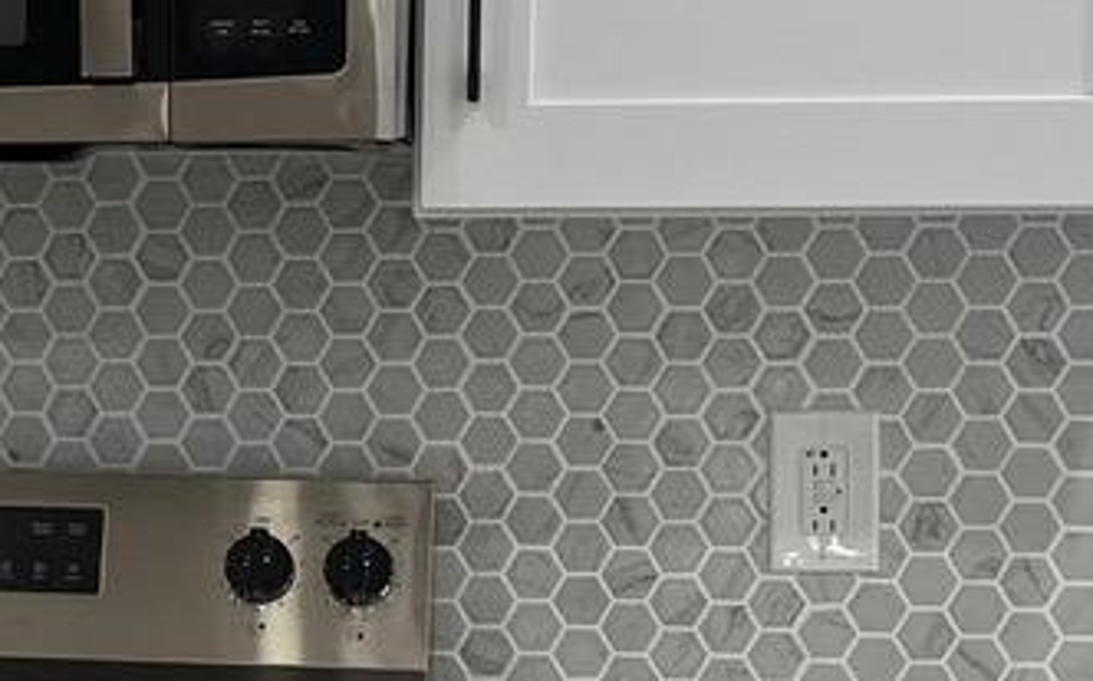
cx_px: -484
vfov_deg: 8.3
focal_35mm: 157
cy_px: 520
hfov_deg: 12.7
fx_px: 4674
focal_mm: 6.76
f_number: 1.78
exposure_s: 1/121
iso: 125
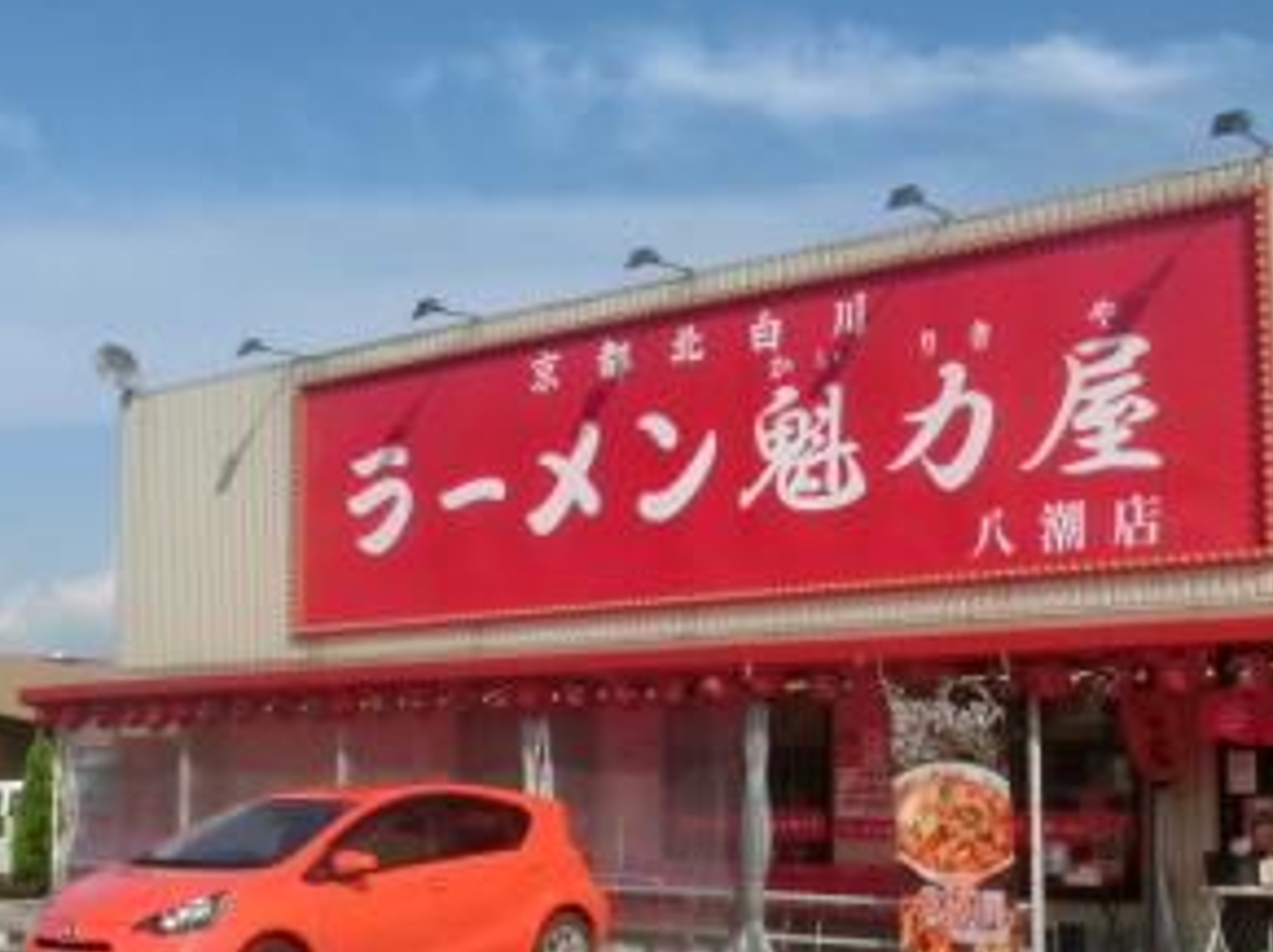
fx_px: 1947
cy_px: 605
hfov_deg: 36.2
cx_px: 658
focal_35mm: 53
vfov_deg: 27.4
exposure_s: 1/1000
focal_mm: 4.24
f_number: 7.9
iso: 200
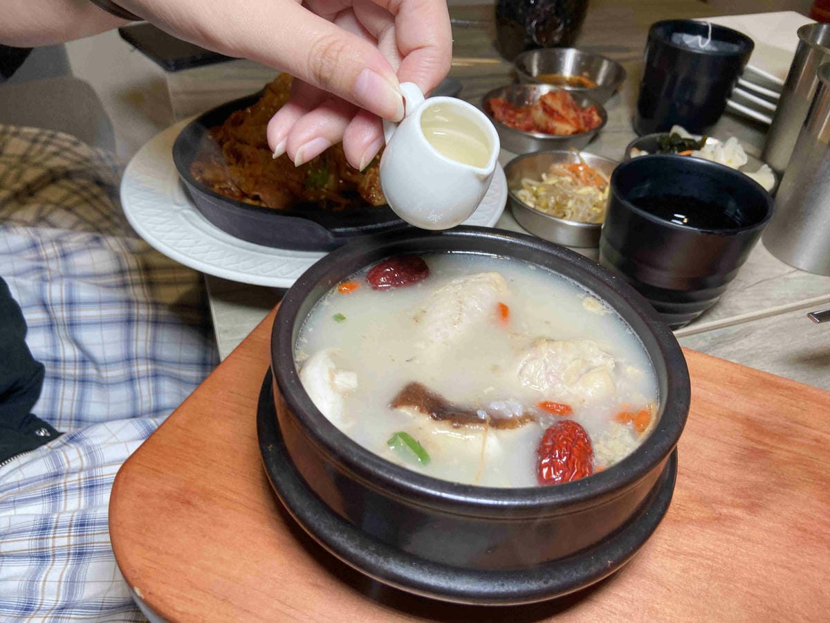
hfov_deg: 67.3
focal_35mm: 26
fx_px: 623
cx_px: 415
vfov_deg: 53.1
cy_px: 312
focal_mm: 4.25
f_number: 1.8
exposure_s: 1/120
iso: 100
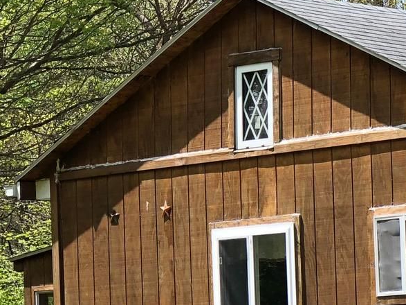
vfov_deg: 7.4
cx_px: 582
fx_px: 2334
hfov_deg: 9.7
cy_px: 347
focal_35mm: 199
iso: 20
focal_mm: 6.6
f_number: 2.8
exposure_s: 1/187
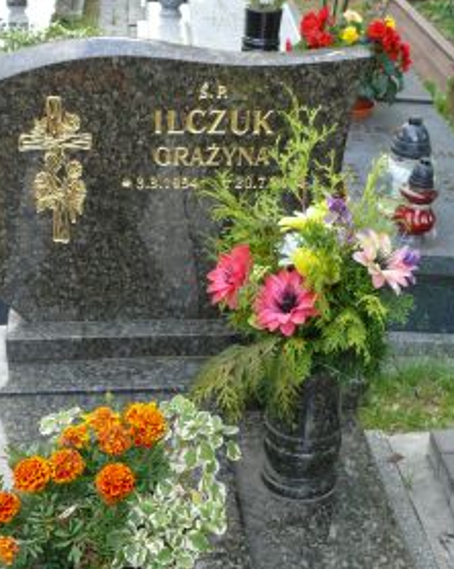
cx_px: 192
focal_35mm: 59
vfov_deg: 30.9
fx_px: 992
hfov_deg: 25.7
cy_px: 485
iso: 100
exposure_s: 1/80
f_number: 2.8
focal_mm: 7.4
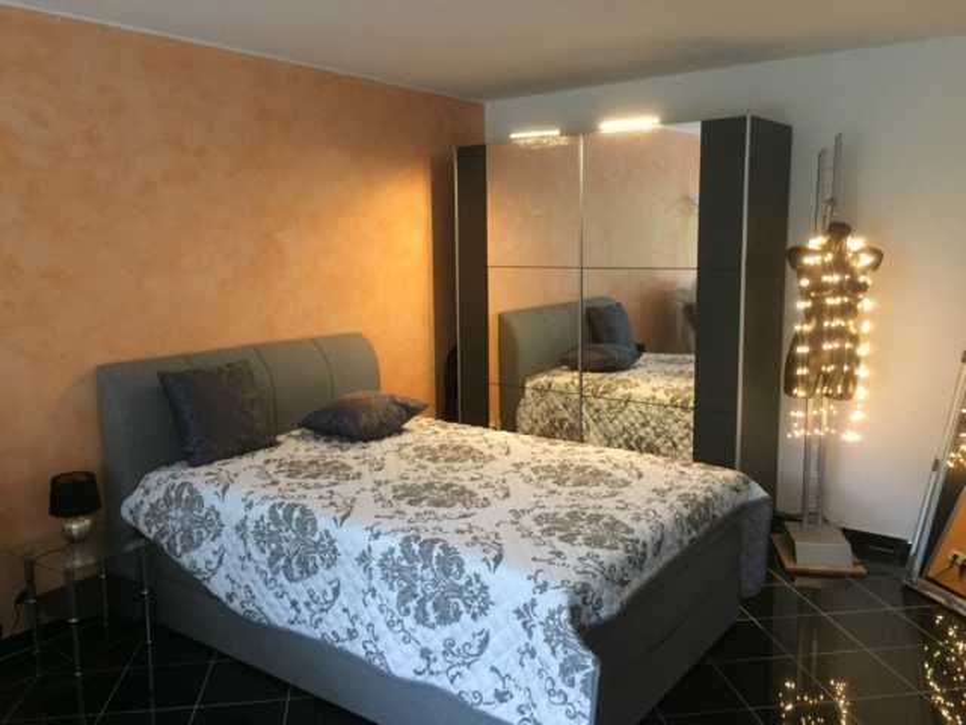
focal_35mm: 29
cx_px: 483
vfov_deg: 48.2
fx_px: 809
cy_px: 362
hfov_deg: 61.7
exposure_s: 1/17
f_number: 2.2
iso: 320
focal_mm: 4.15
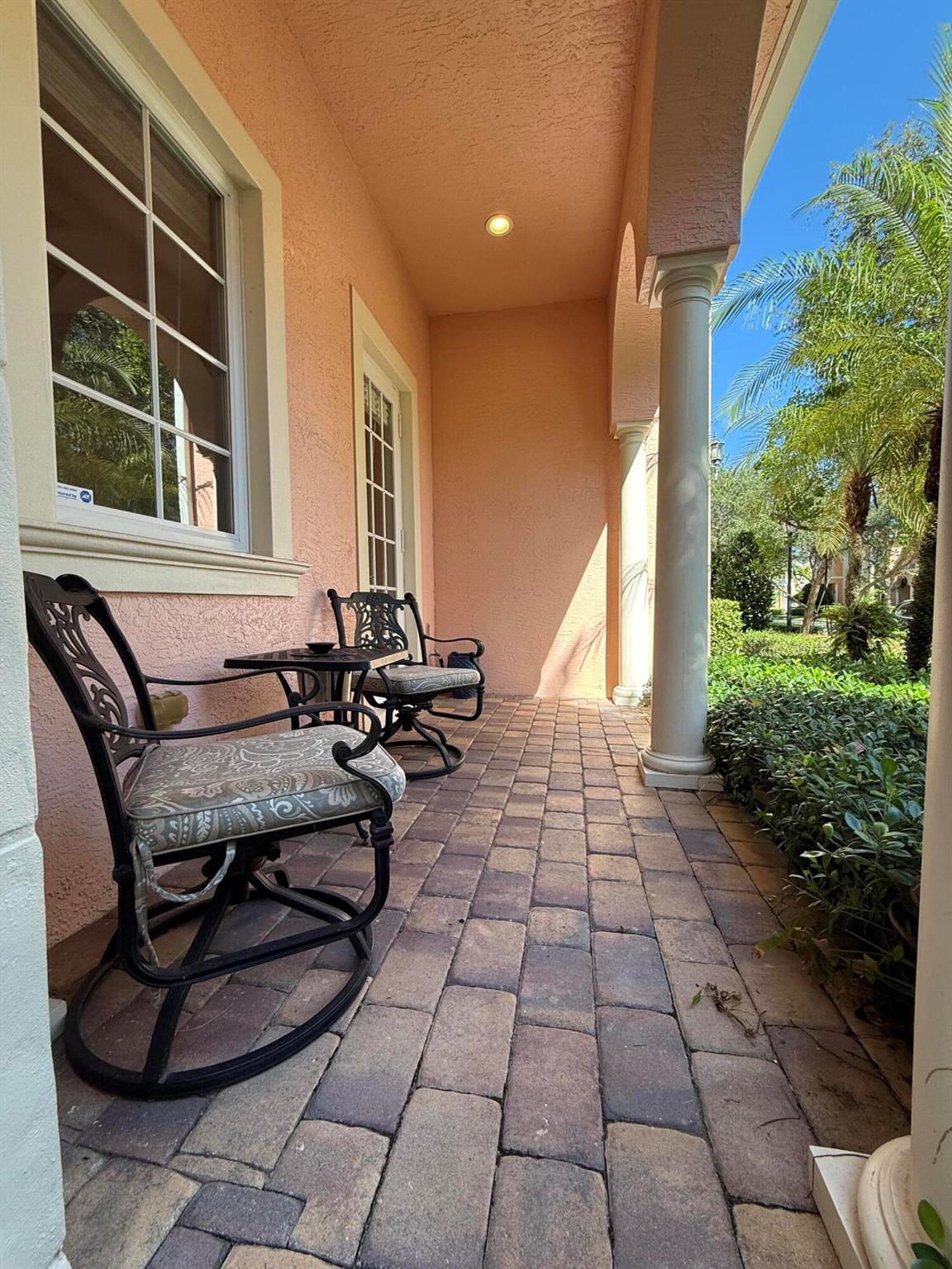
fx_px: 513
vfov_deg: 102.1
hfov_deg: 85.7
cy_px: 634
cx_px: 476
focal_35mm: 14
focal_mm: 2.22
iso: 64
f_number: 2.2
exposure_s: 1/256
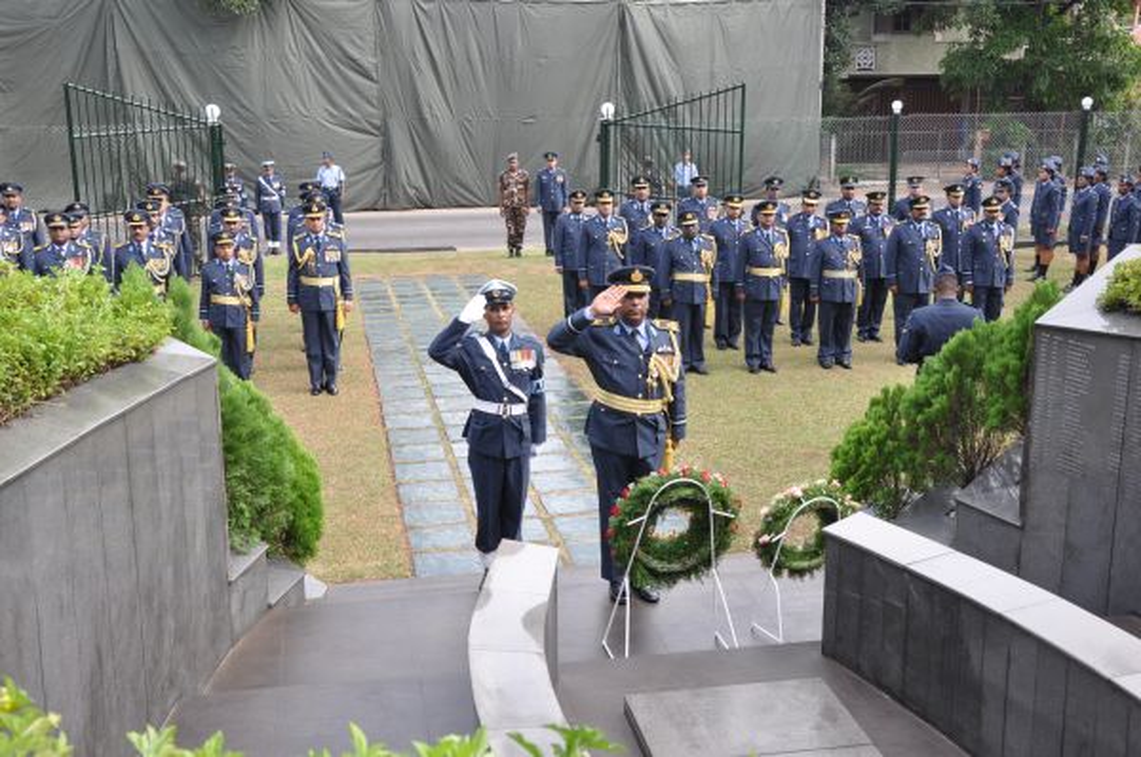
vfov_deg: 34.1
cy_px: 378
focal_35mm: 39
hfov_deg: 49.6
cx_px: 570
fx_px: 1234
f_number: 8
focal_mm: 26
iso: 250
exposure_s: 1/125
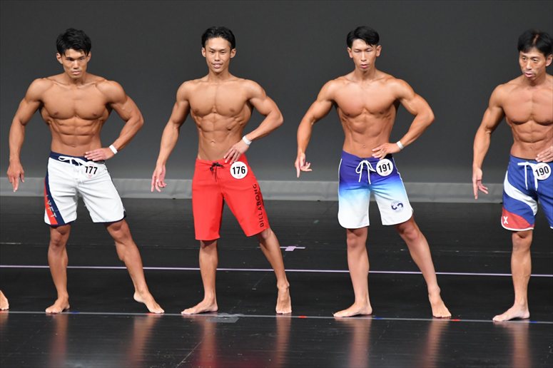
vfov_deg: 4.4
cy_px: 184
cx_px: 276
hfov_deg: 6.5
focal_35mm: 315
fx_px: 4836
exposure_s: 1/400
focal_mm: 210
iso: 4000
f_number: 5.6
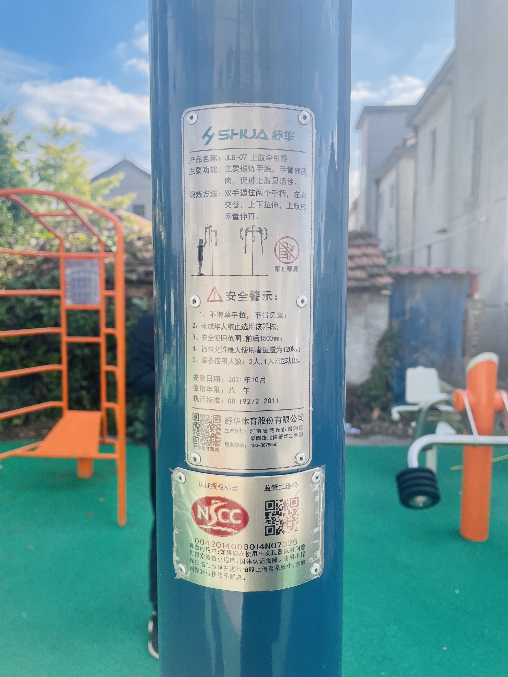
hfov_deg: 53.1
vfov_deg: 67.3
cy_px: 338
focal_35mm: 26
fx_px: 509
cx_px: 254
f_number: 1.6
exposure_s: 1/1304
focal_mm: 4.2
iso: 32
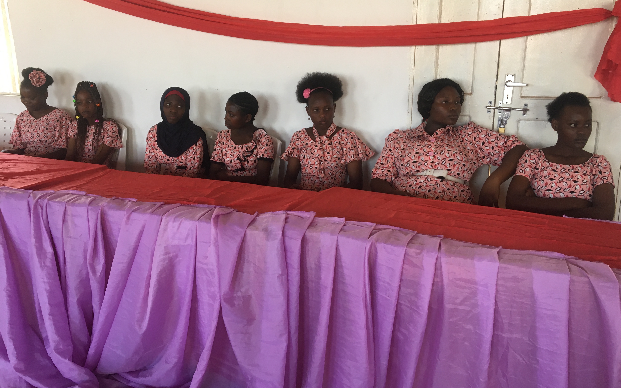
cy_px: 184
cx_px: 312
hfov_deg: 61.2
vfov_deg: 40.6
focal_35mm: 31
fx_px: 525
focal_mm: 4.15
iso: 32
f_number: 2.2
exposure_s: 1/33
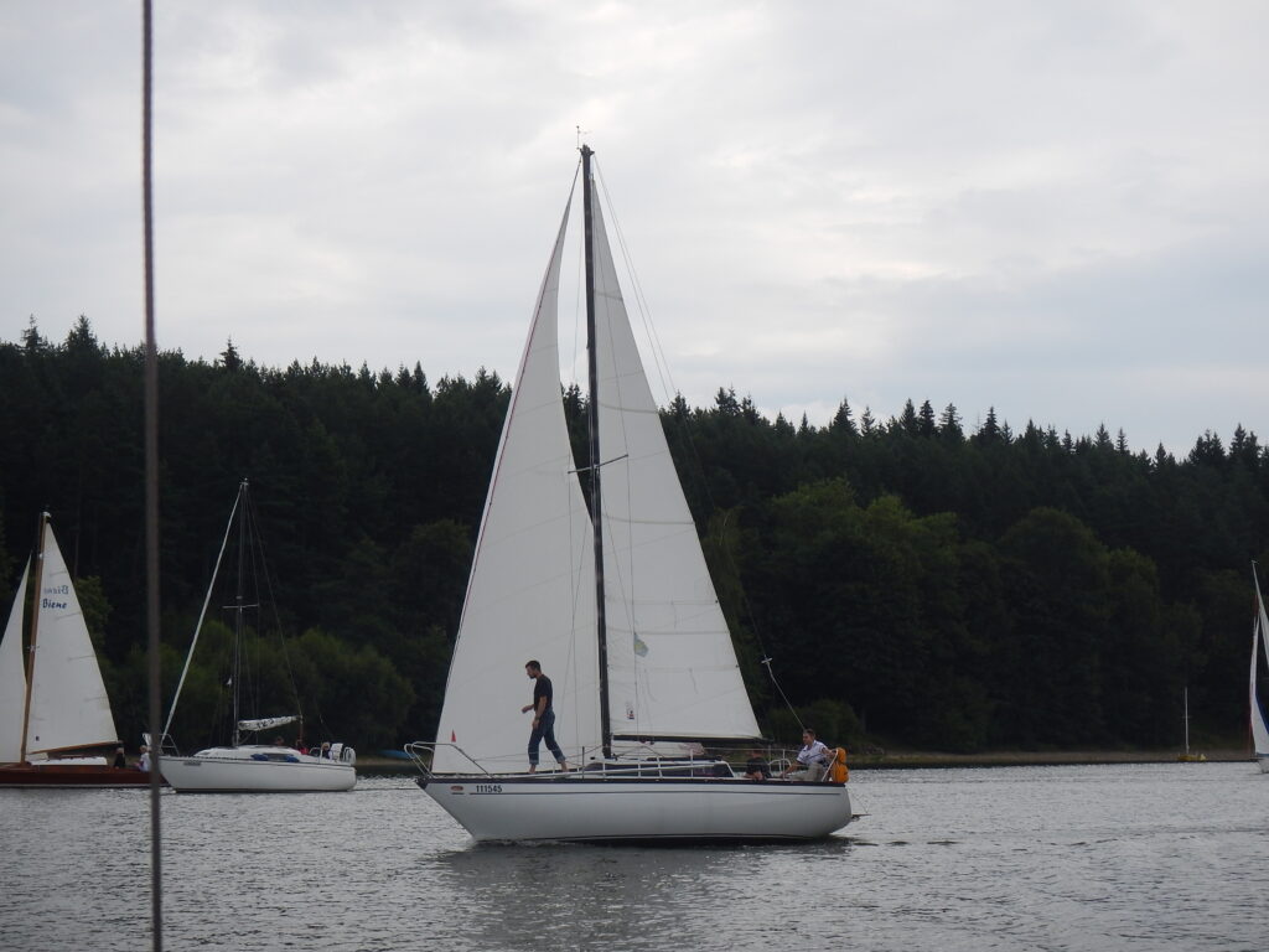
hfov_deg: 25.0
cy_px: 476
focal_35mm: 78
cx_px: 634
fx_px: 2859
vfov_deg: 18.9
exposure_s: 1/800
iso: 125
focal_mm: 13.9
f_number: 4.4
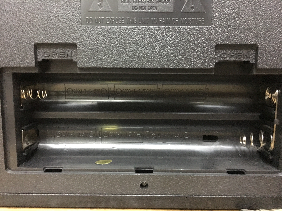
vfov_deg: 48.2
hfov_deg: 61.7
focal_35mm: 29
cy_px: 106
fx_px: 236
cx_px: 141
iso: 125
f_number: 2.2
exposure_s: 1/4
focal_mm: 4.15
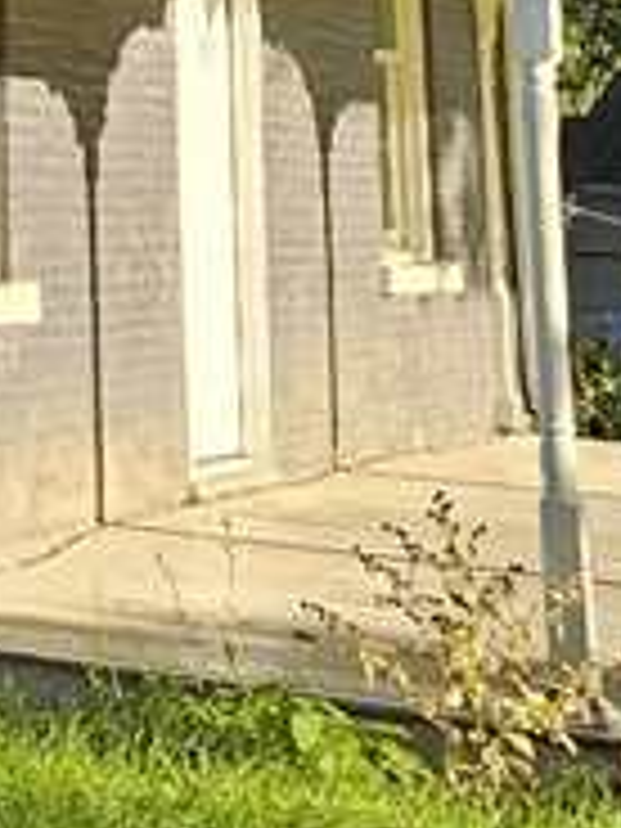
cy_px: -169
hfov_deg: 10.4
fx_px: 2870
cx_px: -936
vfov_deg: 15.8
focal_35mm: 120
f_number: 1.7
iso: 16
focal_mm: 6.3
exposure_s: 1/180
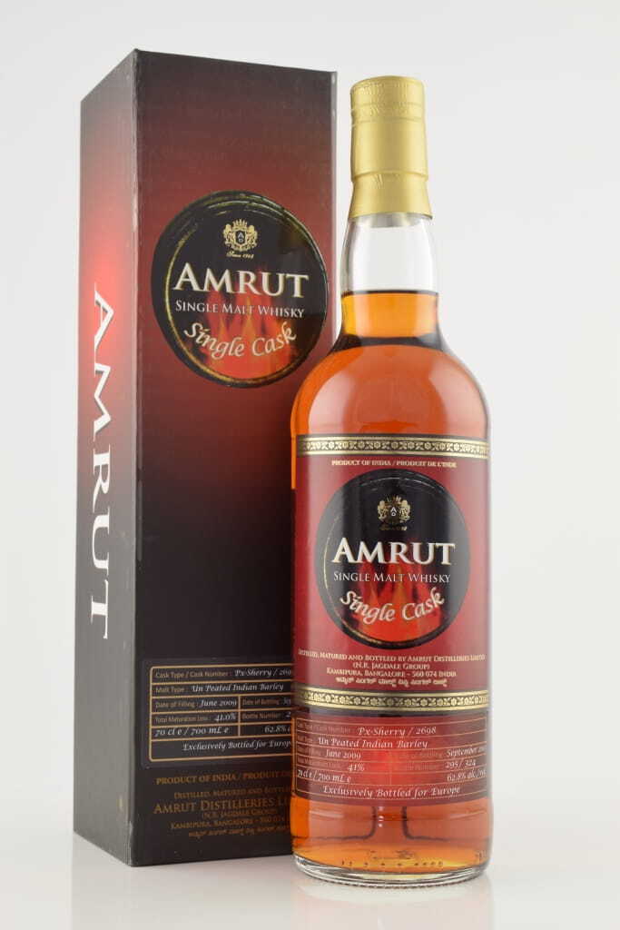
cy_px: 465
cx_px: 310
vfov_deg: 33.4
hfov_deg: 22.6
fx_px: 1549
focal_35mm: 60
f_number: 10
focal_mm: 40
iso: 100
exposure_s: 1/13
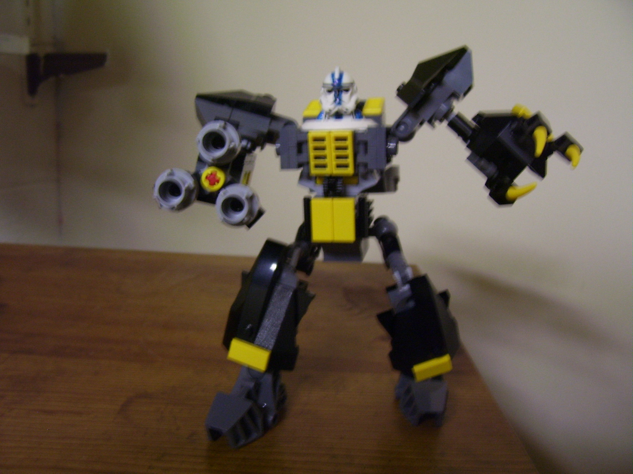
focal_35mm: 34
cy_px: 237
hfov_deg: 54.0
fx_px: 622
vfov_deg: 41.8
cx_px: 316
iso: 160
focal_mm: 5.6
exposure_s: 1/8
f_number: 2.7
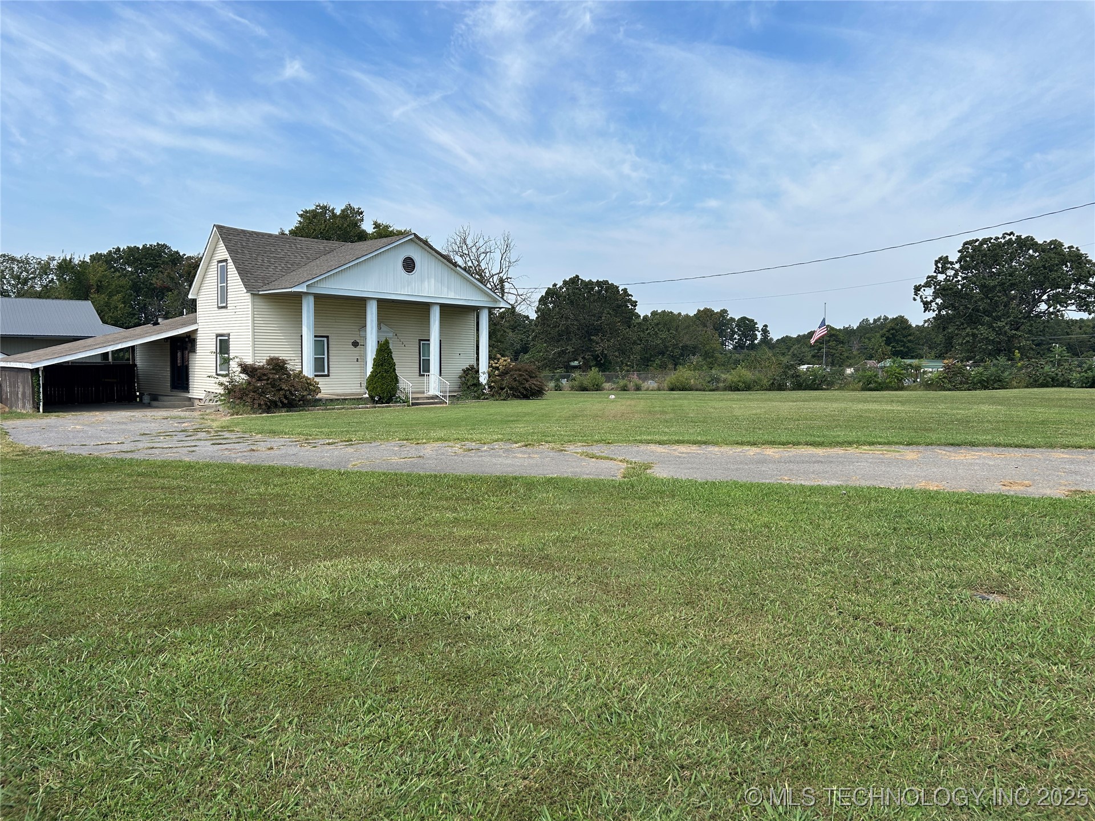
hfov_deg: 67.3
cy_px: 410
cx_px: 548
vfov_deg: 53.1
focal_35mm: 26
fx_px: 822
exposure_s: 1/3077
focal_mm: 5.7
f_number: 1.5
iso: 50
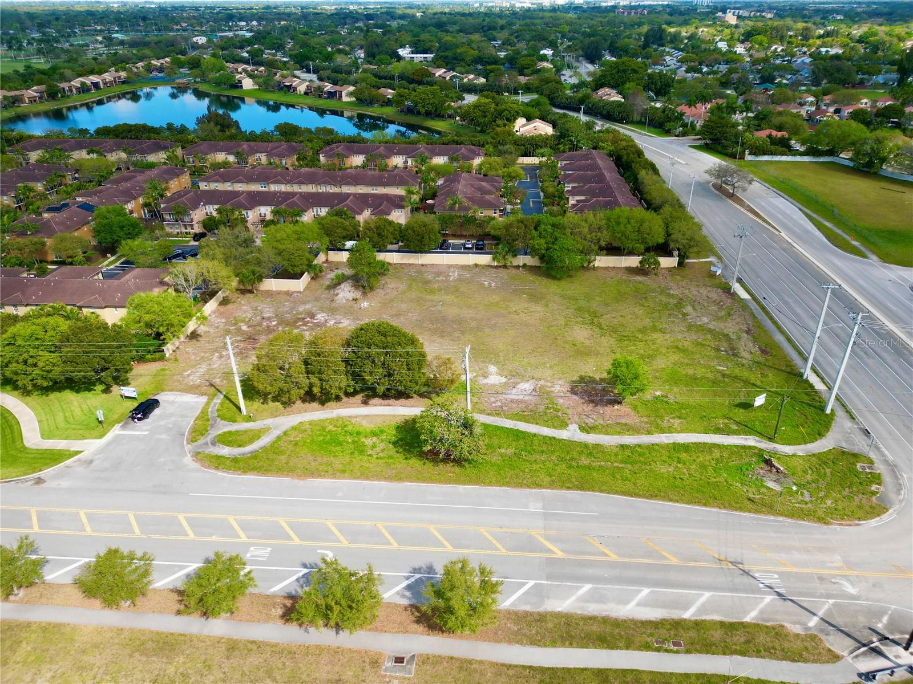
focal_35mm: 24
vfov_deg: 56.8
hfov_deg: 71.6
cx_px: 456
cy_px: 342
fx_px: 633
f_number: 1.7
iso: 130
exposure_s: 1/2000
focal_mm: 6.72
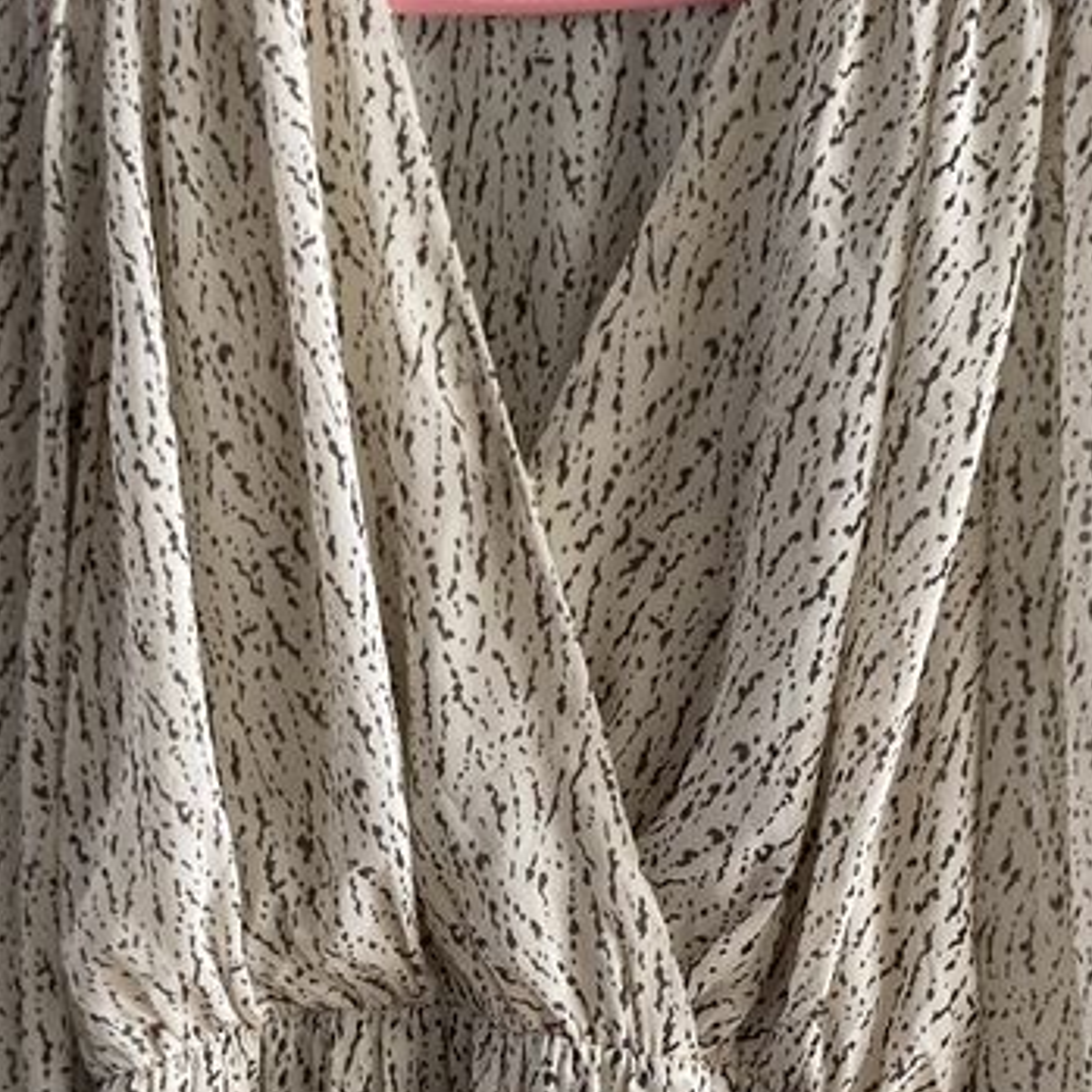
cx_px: 601
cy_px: 998
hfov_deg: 24.3
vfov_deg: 23.6
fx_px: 2534
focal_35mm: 71
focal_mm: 3.99
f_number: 1.8
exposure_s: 1/60
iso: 100
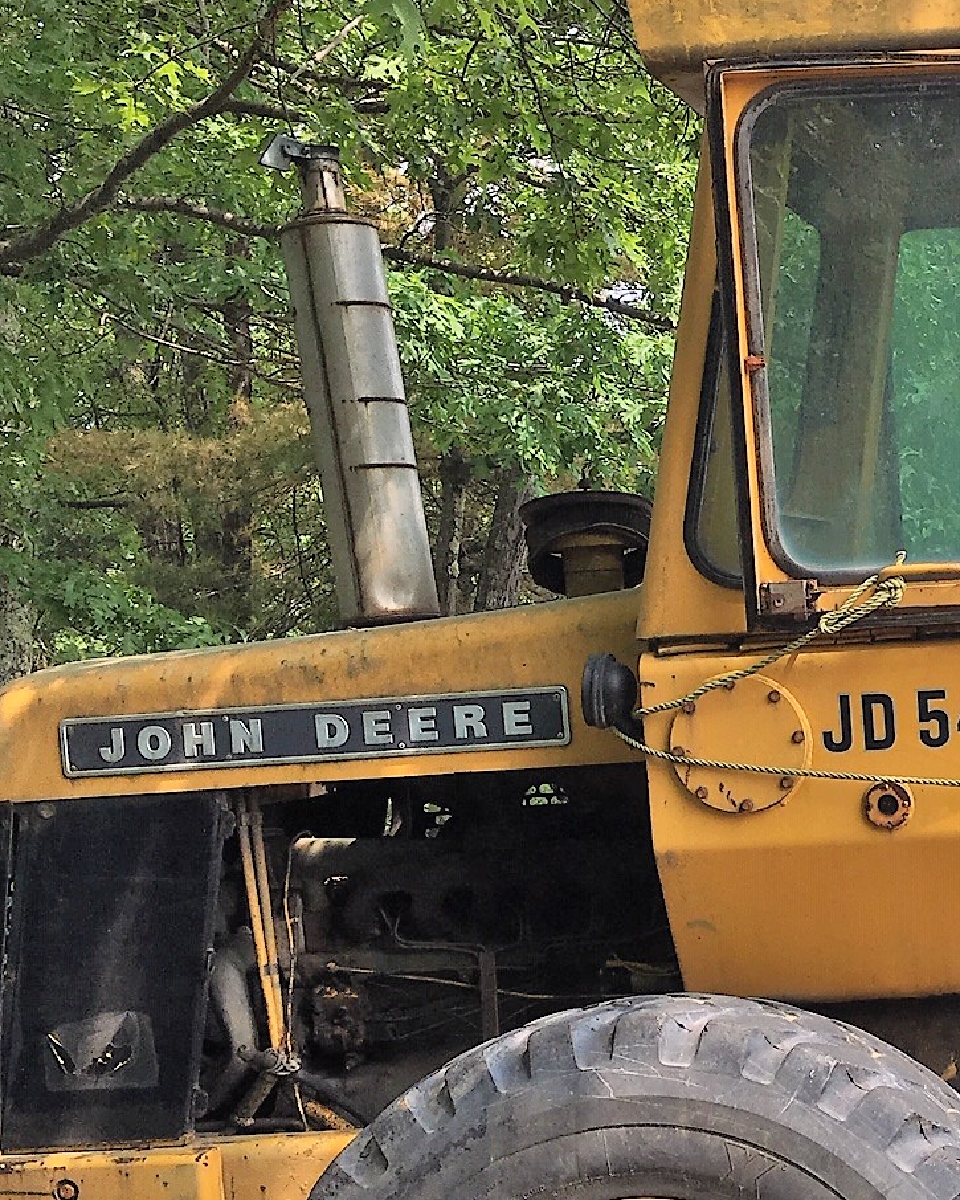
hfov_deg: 22.3
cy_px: 844
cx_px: 1164
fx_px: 2237
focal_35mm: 63
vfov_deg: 29.7
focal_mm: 4.15
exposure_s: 1/635
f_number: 2.2
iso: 25
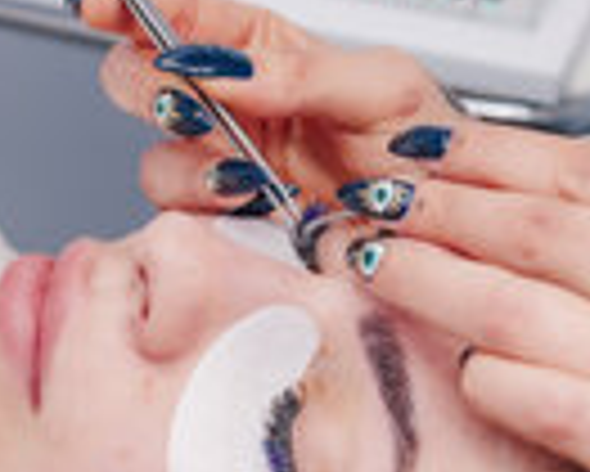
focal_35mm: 143
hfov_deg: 13.5
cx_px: 306
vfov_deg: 10.8
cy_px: 321
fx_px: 2499
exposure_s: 1/200
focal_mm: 50
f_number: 4.5
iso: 500
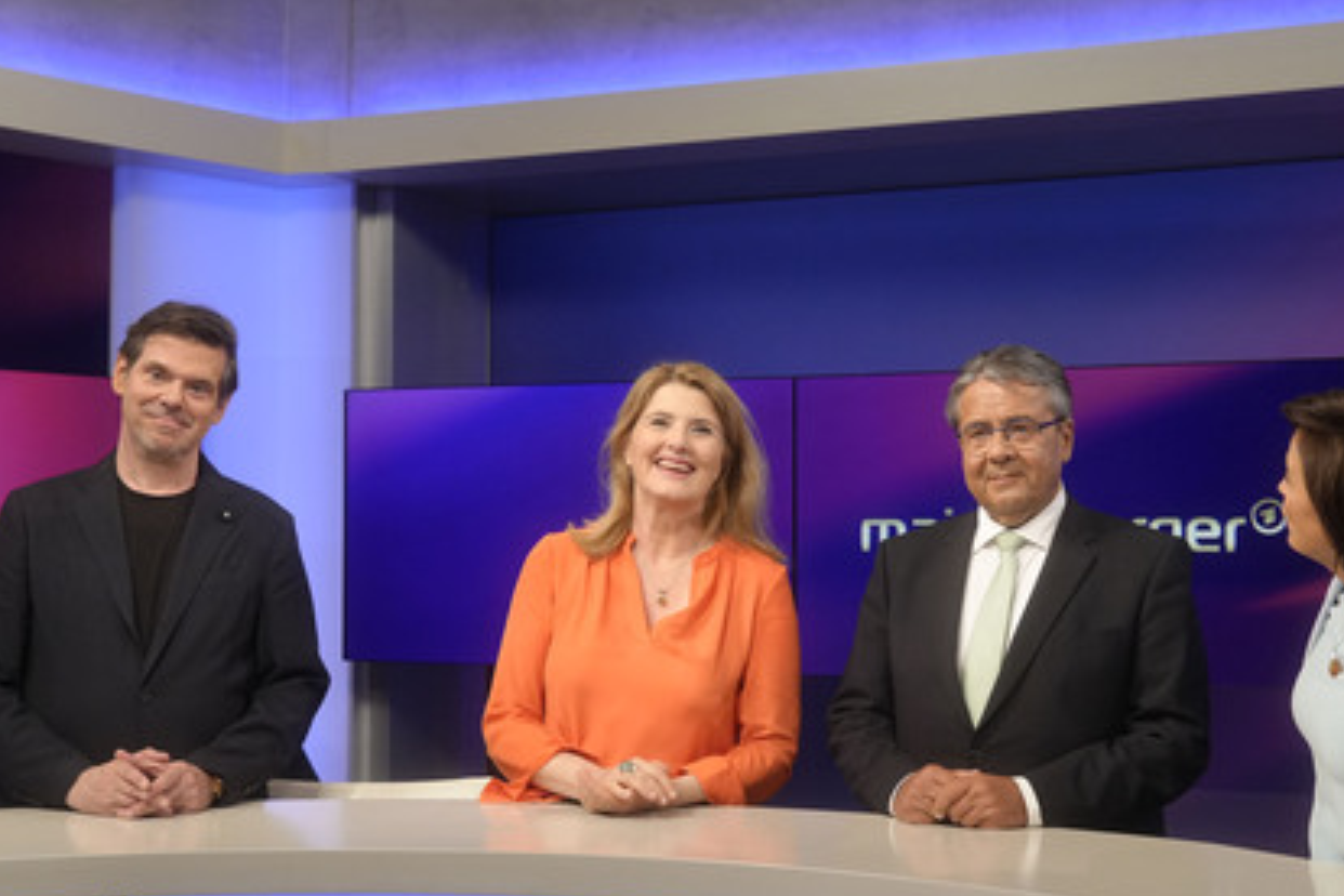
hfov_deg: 40.3
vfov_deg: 27.5
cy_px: 484
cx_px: 719
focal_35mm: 49
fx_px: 1829
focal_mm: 30
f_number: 4
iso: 1600
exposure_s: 1/160
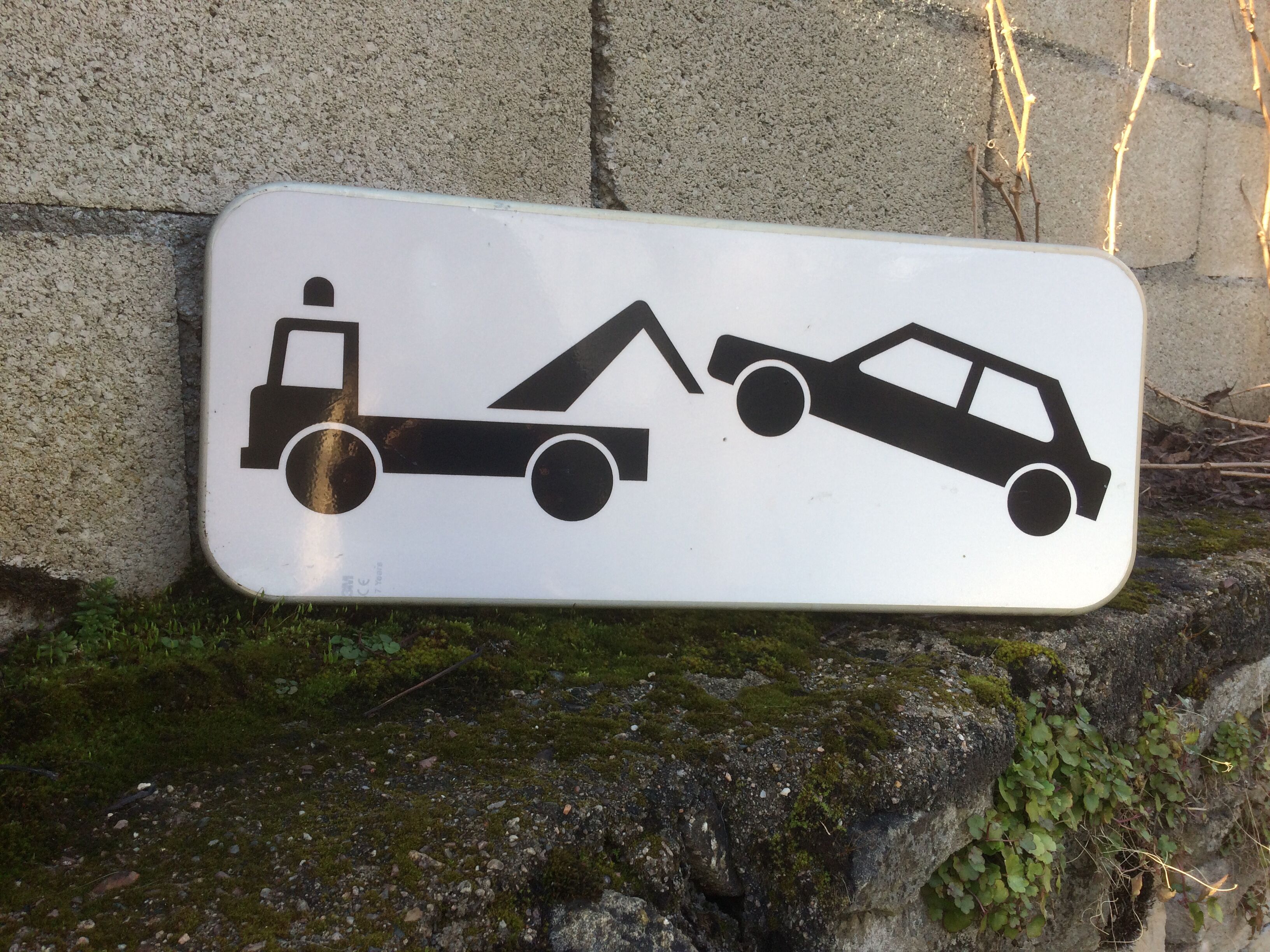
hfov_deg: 61.7
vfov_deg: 48.2
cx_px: 635
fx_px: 1064
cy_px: 476
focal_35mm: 29
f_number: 2.2
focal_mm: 4.15
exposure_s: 1/336
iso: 32
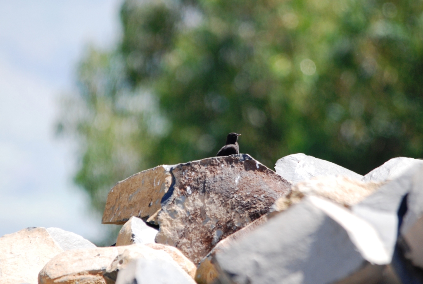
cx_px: 212
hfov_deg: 2.7
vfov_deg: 1.8
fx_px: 8825
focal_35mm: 750
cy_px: 142
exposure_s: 1/320
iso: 400
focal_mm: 500
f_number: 6.3
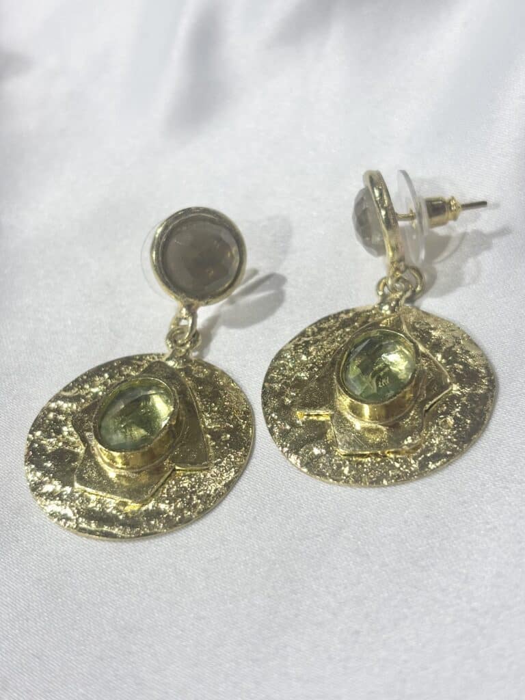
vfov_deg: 36.8
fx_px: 1052
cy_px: 350
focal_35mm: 52
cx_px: 262
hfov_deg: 28.0
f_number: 1.6
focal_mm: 5.96
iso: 32
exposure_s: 1/269
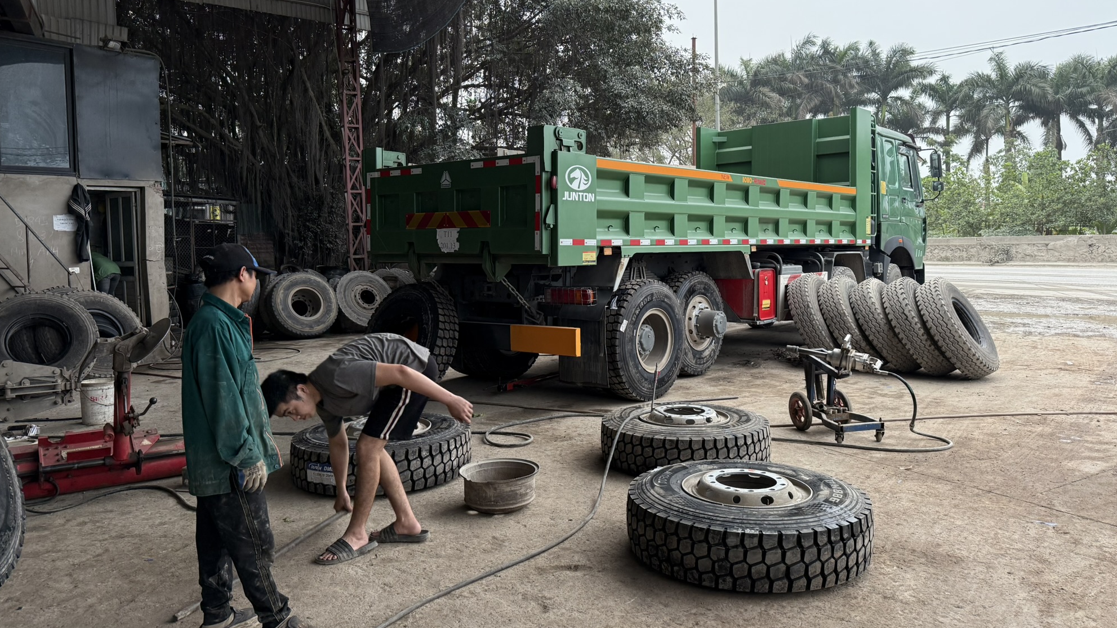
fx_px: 800
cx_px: 572
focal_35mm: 27
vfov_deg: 42.8
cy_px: 263
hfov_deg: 69.8
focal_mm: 6.76
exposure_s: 1/130
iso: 200
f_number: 1.78
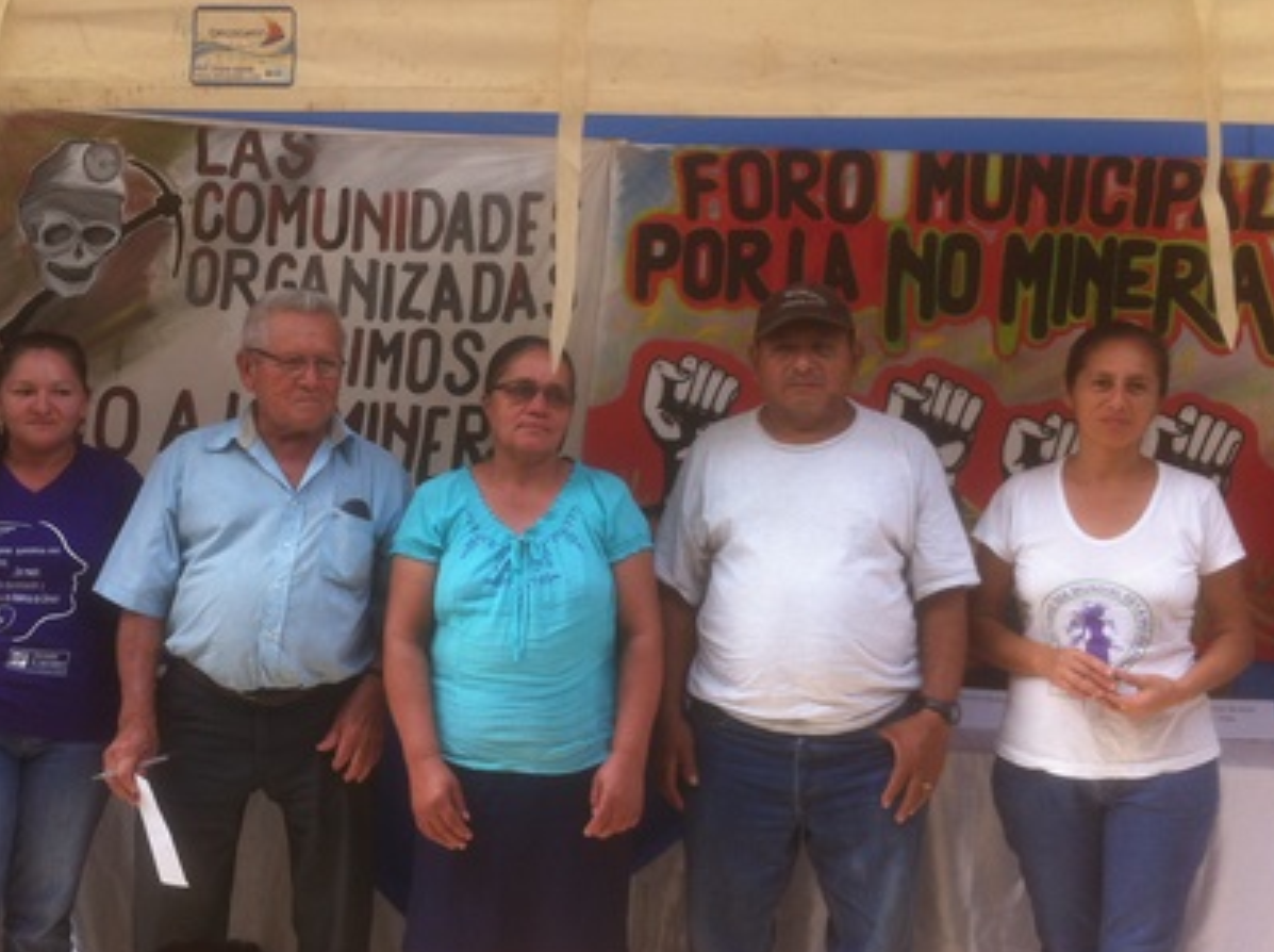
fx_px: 1727
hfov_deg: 40.3
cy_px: 431
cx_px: 492
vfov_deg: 30.8
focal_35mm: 47
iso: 80
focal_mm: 3.85
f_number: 2.8
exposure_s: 1/172
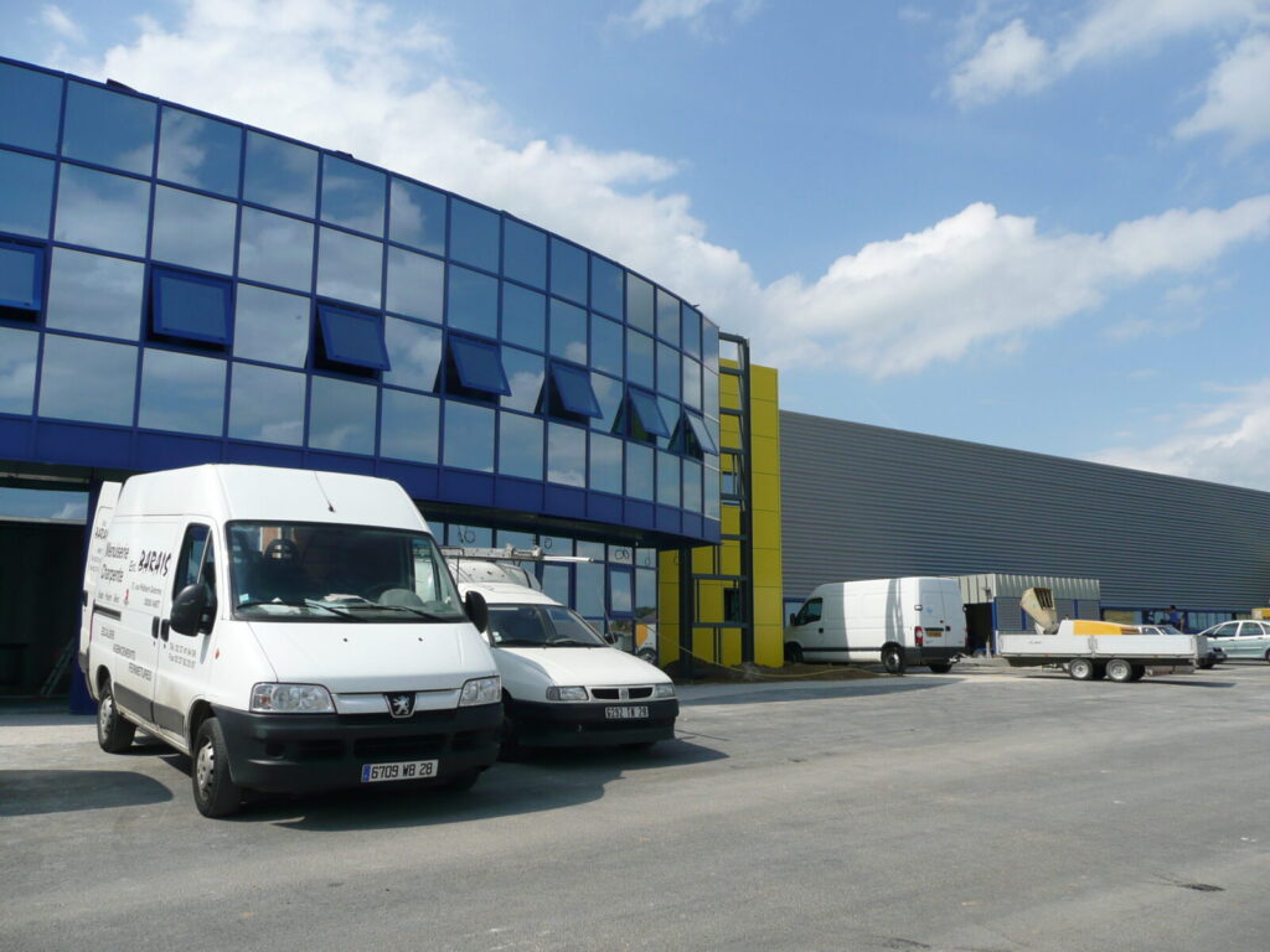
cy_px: 476
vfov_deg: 49.7
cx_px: 635
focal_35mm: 28
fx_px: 1027
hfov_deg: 63.4
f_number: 8
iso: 100
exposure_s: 1/250
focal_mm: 4.6
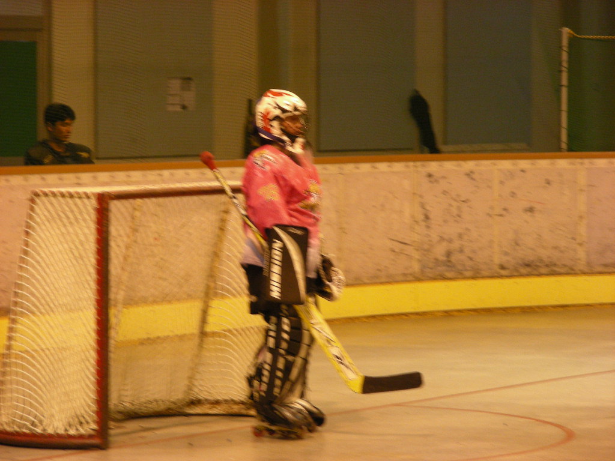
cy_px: 230
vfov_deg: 7.6
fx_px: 3482
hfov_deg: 10.1
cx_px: 308
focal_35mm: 196
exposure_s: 1/17.7
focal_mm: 32.7
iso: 200
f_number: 3.5
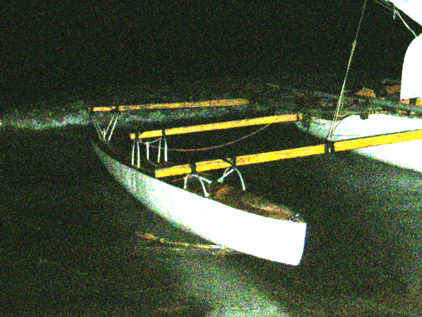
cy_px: 20
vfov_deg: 17.7
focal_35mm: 82
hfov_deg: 23.5
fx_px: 1000
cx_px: 327
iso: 400
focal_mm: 6.3
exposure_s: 1/50
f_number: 3.3
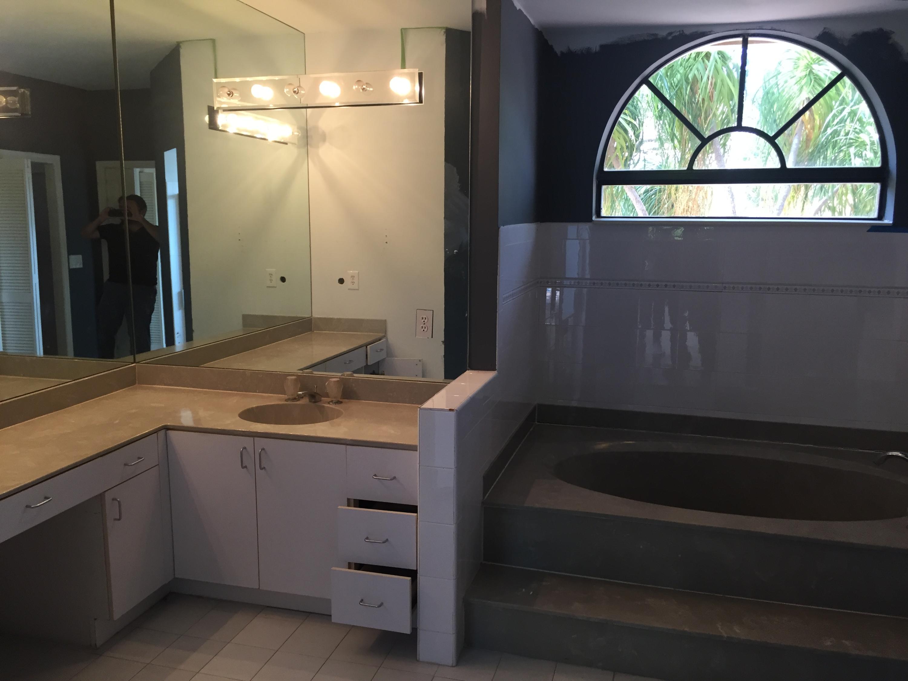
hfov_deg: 61.7
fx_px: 761
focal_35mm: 29
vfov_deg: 48.2
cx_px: 454
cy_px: 340
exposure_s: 1/30
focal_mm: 4.15
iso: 32
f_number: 2.2
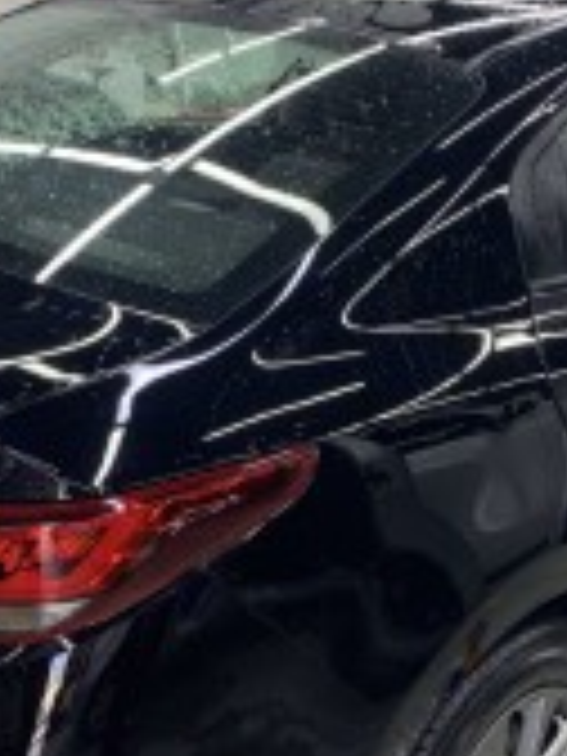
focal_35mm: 62
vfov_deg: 31.2
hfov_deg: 23.7
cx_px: 284
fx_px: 1354
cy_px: 392
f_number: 1.8
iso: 80
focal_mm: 4.25
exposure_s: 1/100
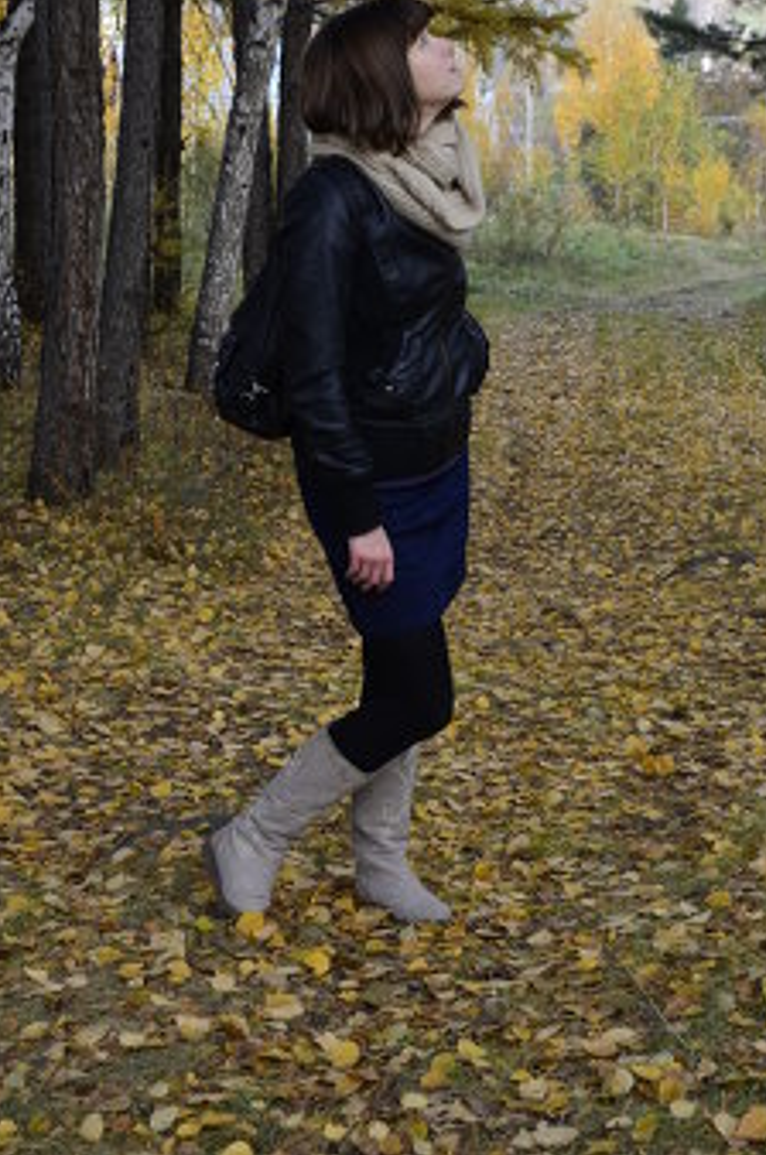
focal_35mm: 96
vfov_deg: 21.4
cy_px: 489
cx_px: 378
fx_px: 3063
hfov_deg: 14.3
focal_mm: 55
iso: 200
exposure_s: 1/80
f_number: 8
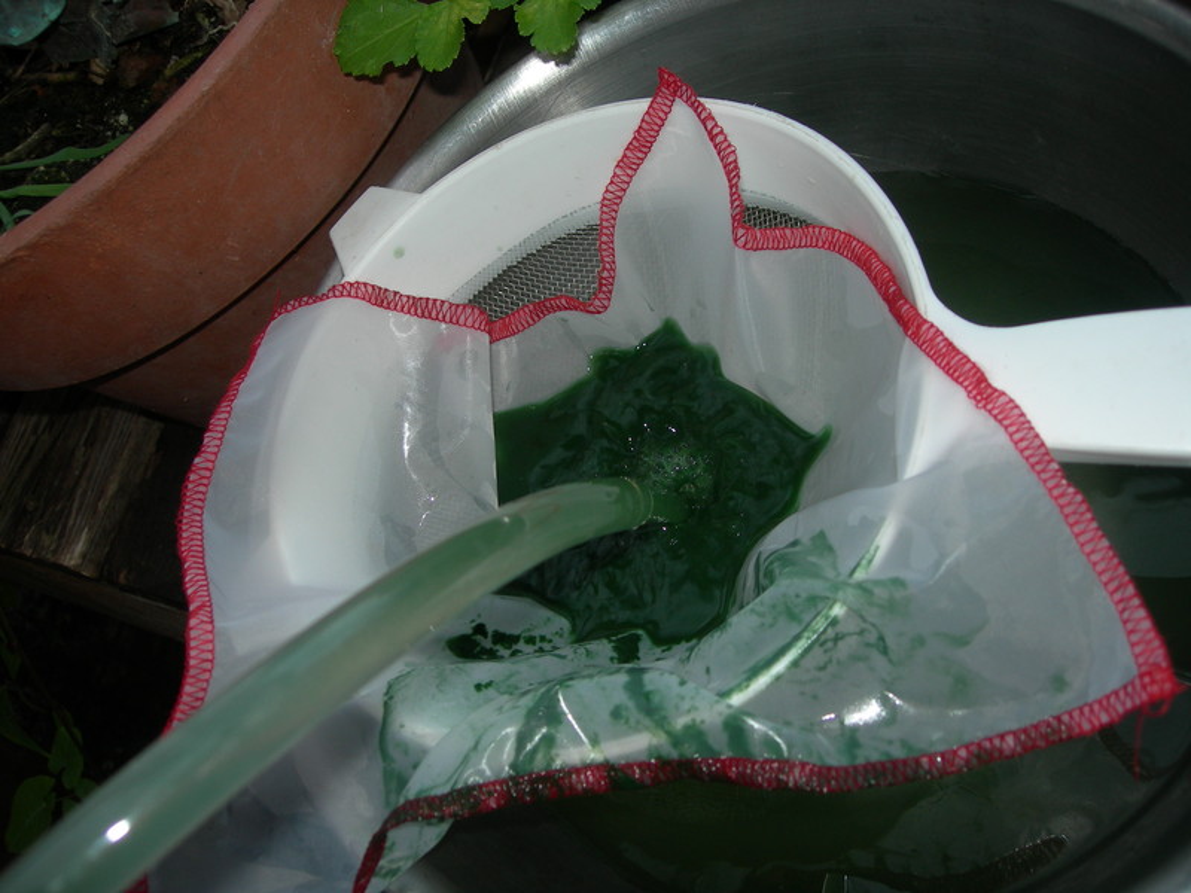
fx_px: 1307
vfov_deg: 37.7
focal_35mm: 38
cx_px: 596
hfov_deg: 49.0
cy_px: 446
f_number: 2.8
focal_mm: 7.8
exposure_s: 1/60.1
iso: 50
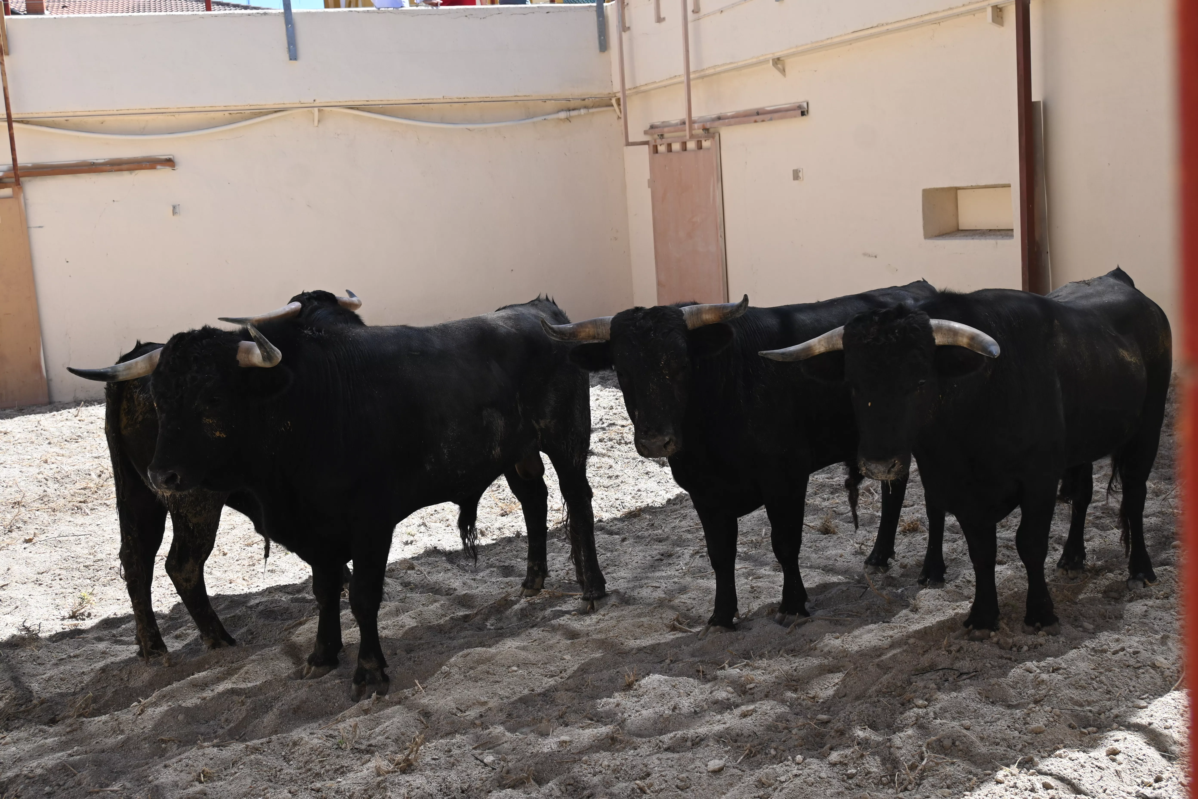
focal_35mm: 41
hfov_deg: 47.2
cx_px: 599
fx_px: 1373
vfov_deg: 32.4
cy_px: 400
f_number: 5.6
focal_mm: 27.5
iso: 100
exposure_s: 1/250
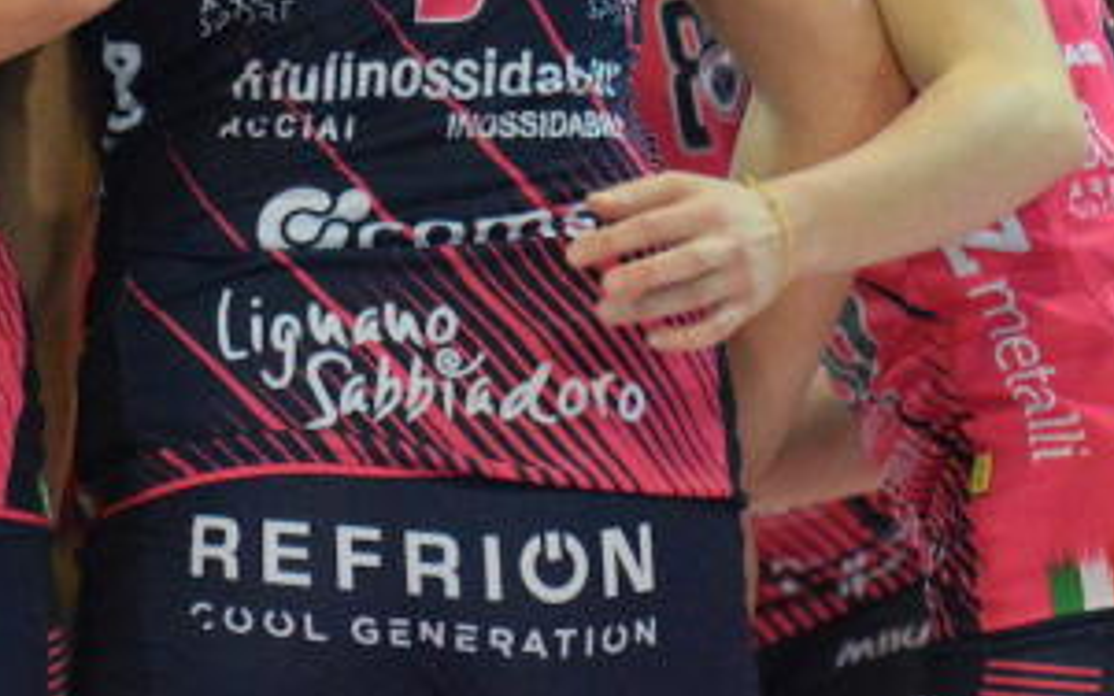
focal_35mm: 590
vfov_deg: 2.2
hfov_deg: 3.6
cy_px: 106
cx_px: -41
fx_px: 17909
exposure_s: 1/1000
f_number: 4.5
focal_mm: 145
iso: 6400
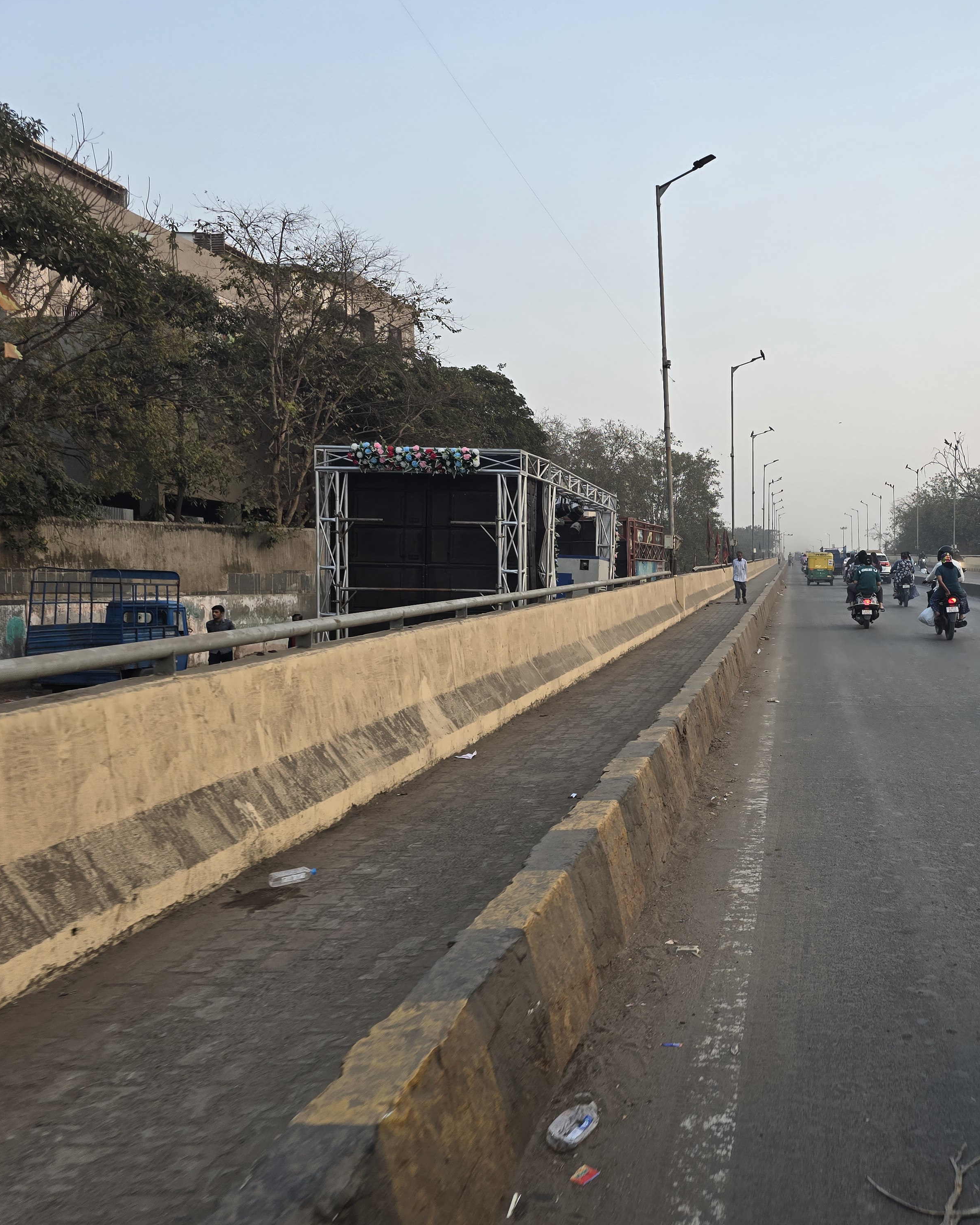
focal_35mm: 30
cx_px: 771
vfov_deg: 58.8
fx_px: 1087
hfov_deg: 46.2
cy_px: 611
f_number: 1.7
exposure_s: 1/180
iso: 40
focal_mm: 6.3
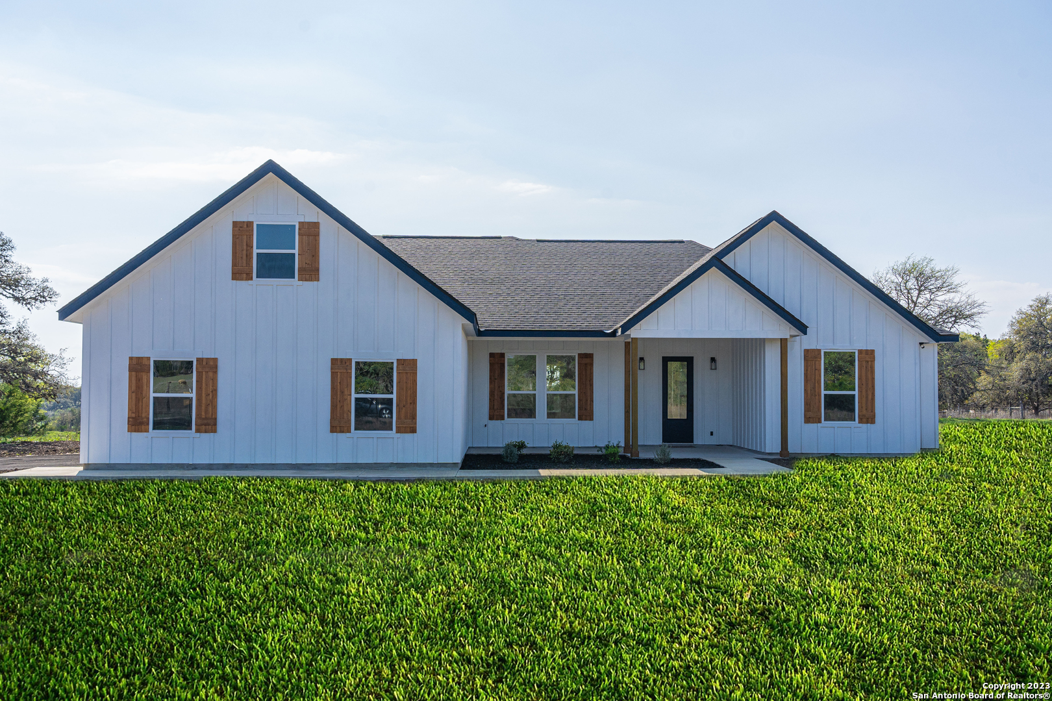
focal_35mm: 32
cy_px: 350
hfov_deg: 58.7
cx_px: 526
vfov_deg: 41.1
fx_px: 935
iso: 500
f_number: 8
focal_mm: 32
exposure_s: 1/1600
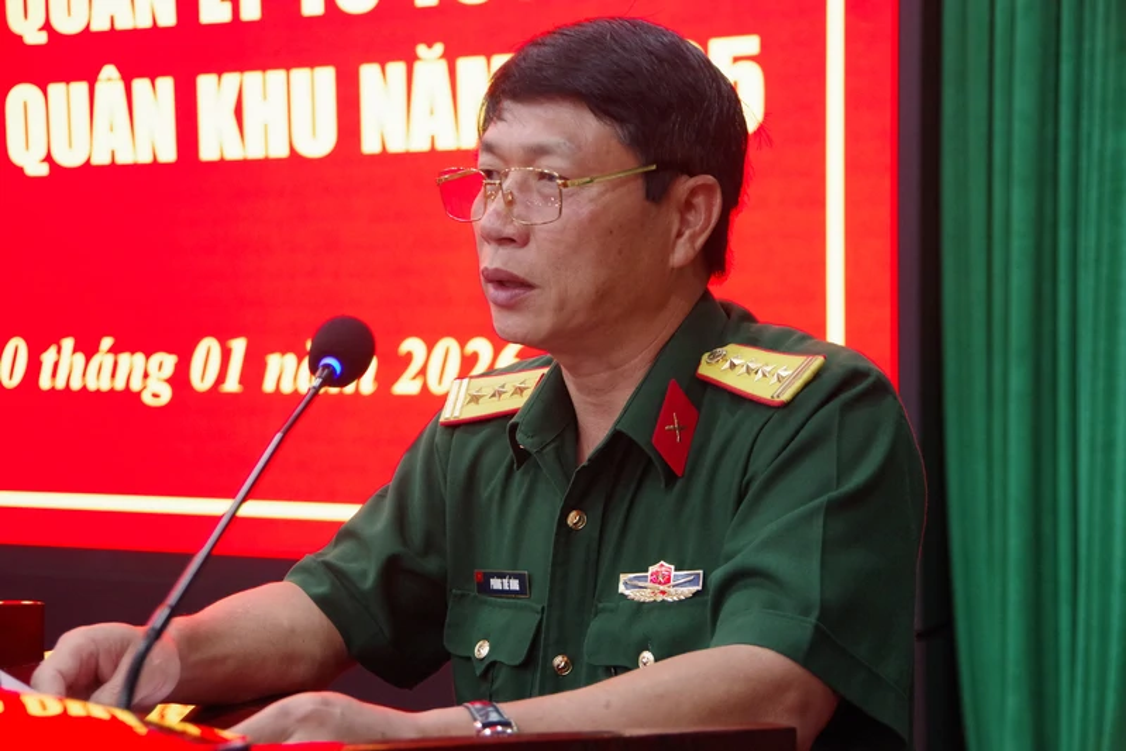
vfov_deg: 18.9
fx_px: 2252
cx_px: 563
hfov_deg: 28.1
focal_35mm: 72
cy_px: 376
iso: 3200
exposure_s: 1/100
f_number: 4.5
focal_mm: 48
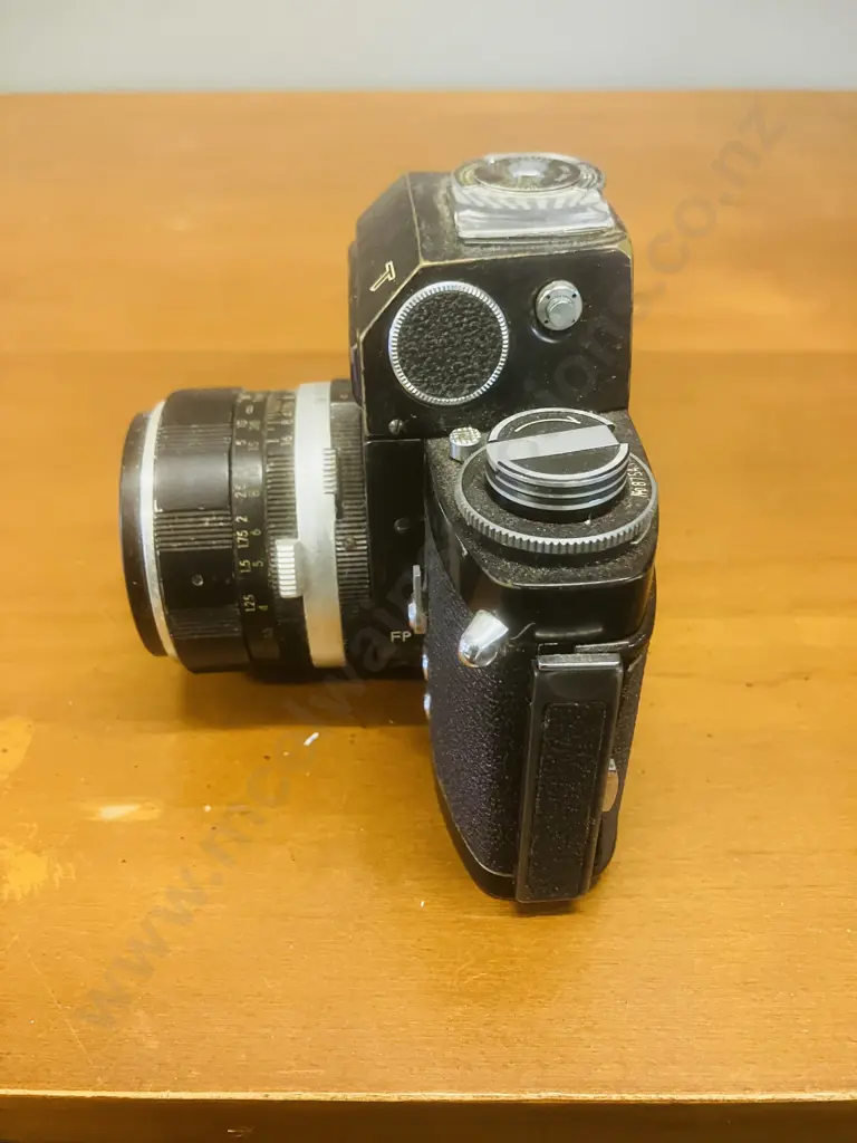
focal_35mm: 28
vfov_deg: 63.4
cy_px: 572
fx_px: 924
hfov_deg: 49.7
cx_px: 428
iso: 250
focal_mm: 3.99
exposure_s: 1/33
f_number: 1.8
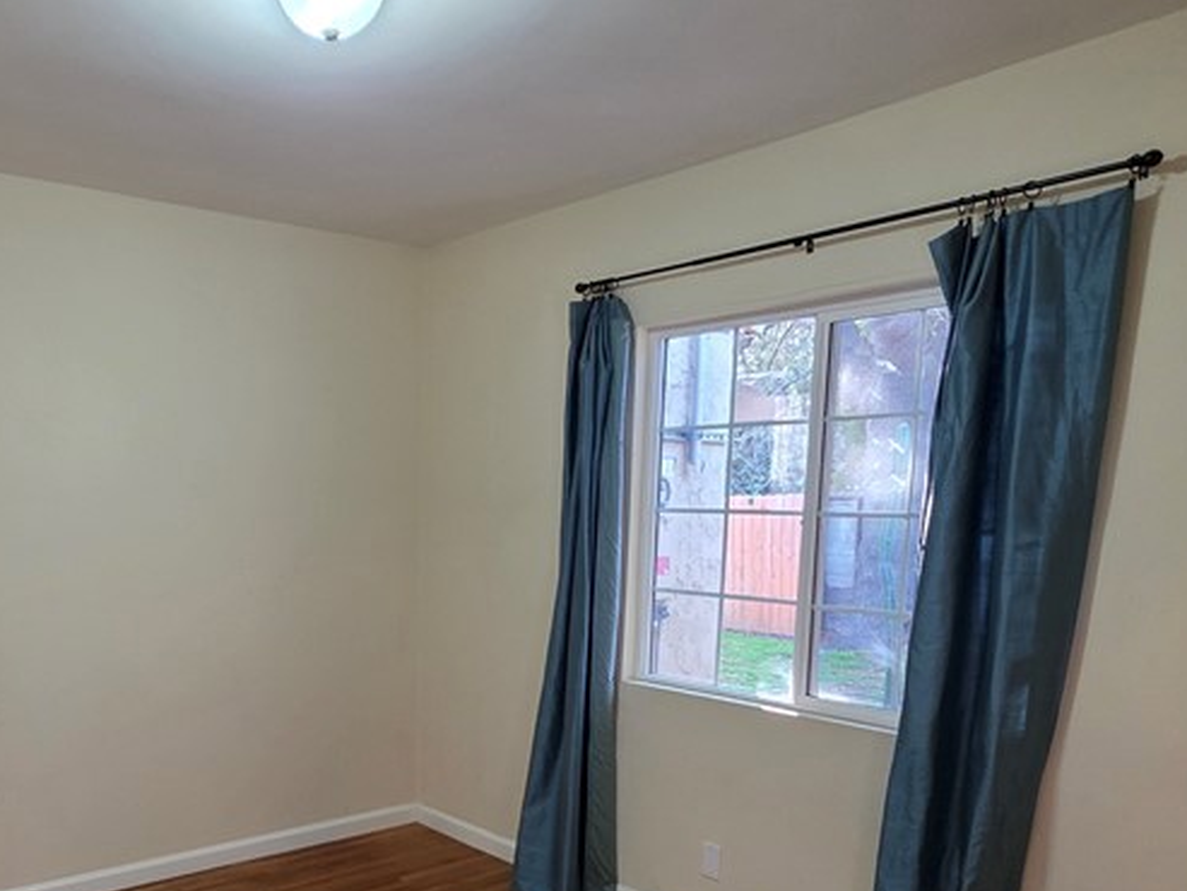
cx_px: 371
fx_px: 926
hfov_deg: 63.2
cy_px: 614
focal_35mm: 27
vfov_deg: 50.2
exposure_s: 1/60
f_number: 1.9
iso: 400
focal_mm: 2.2
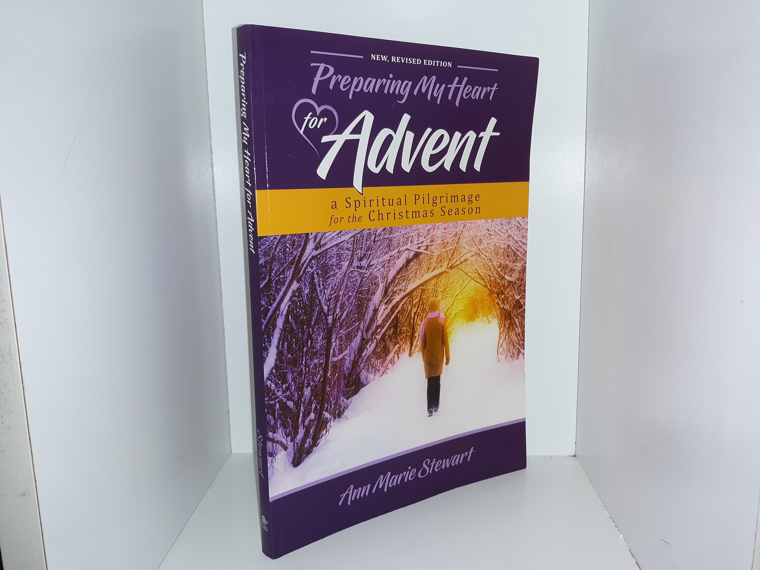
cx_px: 380
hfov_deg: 63.4
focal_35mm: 28
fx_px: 615
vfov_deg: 49.7
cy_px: 285
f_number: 1.7
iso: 50
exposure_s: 1/120
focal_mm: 3.7
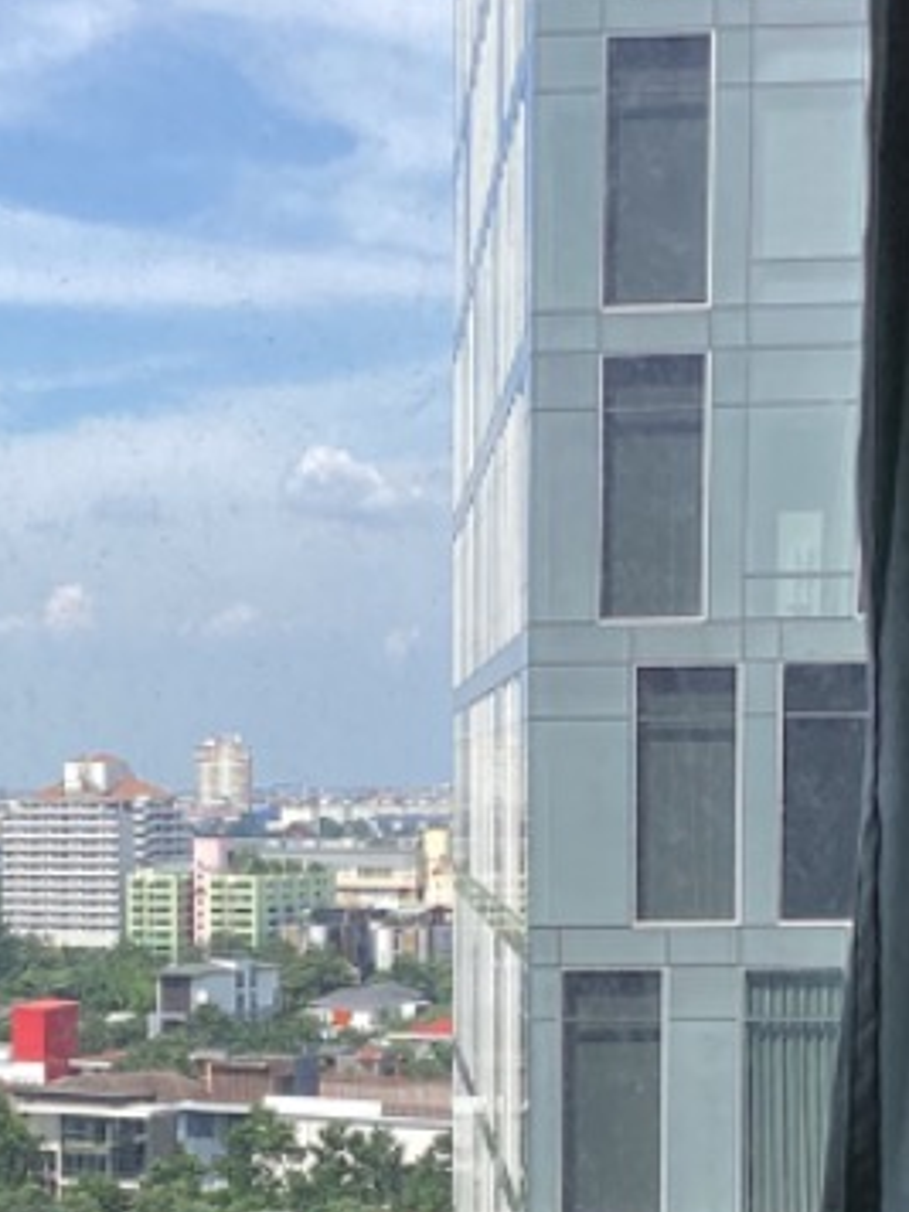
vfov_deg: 22.0
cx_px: 157
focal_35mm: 87
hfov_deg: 16.8
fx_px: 3046
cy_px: 1059
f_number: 2.4
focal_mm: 3.3
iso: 25
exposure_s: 1/582
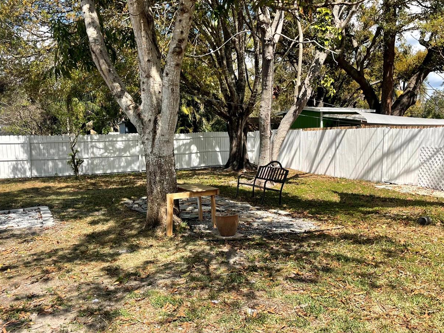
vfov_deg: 42.9
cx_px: 230
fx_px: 423
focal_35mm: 33
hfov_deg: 55.3
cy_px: 174
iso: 32
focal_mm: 5.1
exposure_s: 1/2857
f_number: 1.6
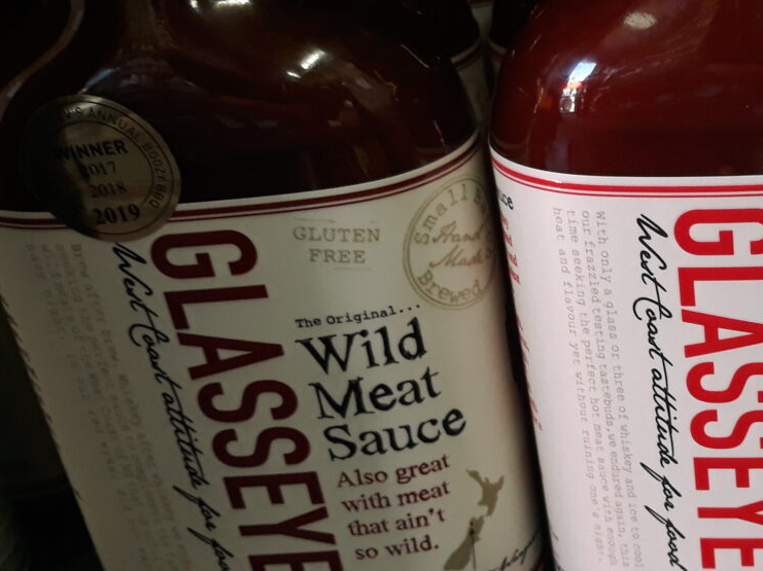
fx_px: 1234
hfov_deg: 32.6
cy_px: 349
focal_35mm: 56
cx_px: 690
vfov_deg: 26.0
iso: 125
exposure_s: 1/50
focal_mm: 3.71
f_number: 1.7
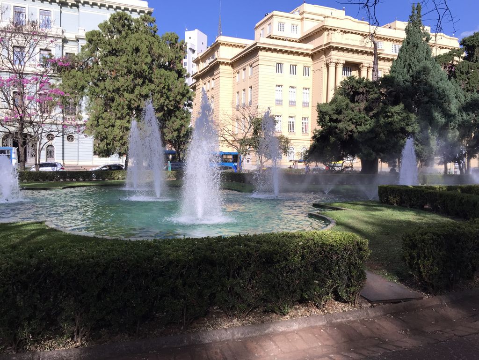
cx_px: 240
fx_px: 401
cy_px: 180
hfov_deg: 61.7
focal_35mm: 29
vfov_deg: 48.2
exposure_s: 1/2083
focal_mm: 4.15
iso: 50
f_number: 2.2
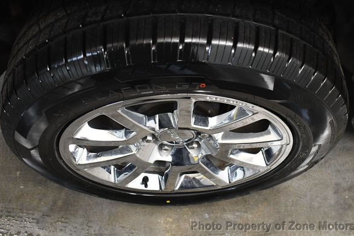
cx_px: 184
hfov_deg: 49.5
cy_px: 110
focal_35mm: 39
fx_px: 384
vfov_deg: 34.3
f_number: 3.5
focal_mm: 18
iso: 2200
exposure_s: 1/125
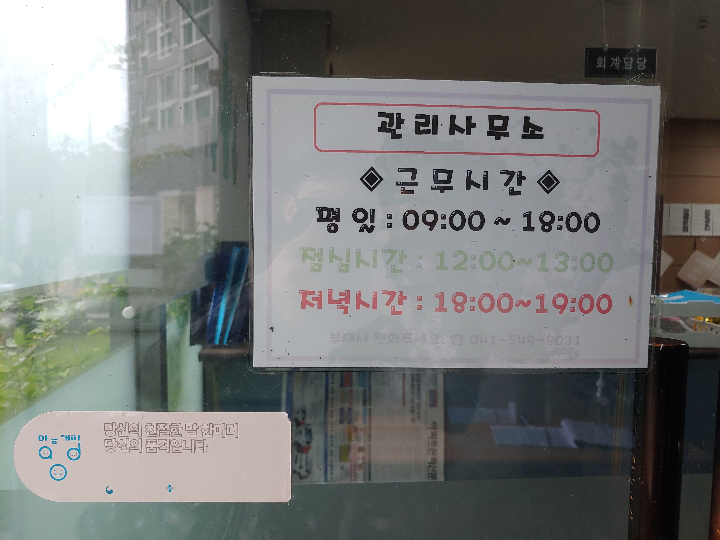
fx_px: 520
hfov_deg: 69.4
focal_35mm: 25
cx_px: 360
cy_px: 270
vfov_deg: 54.9
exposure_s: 1/120
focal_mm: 4.23
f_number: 1.5
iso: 100
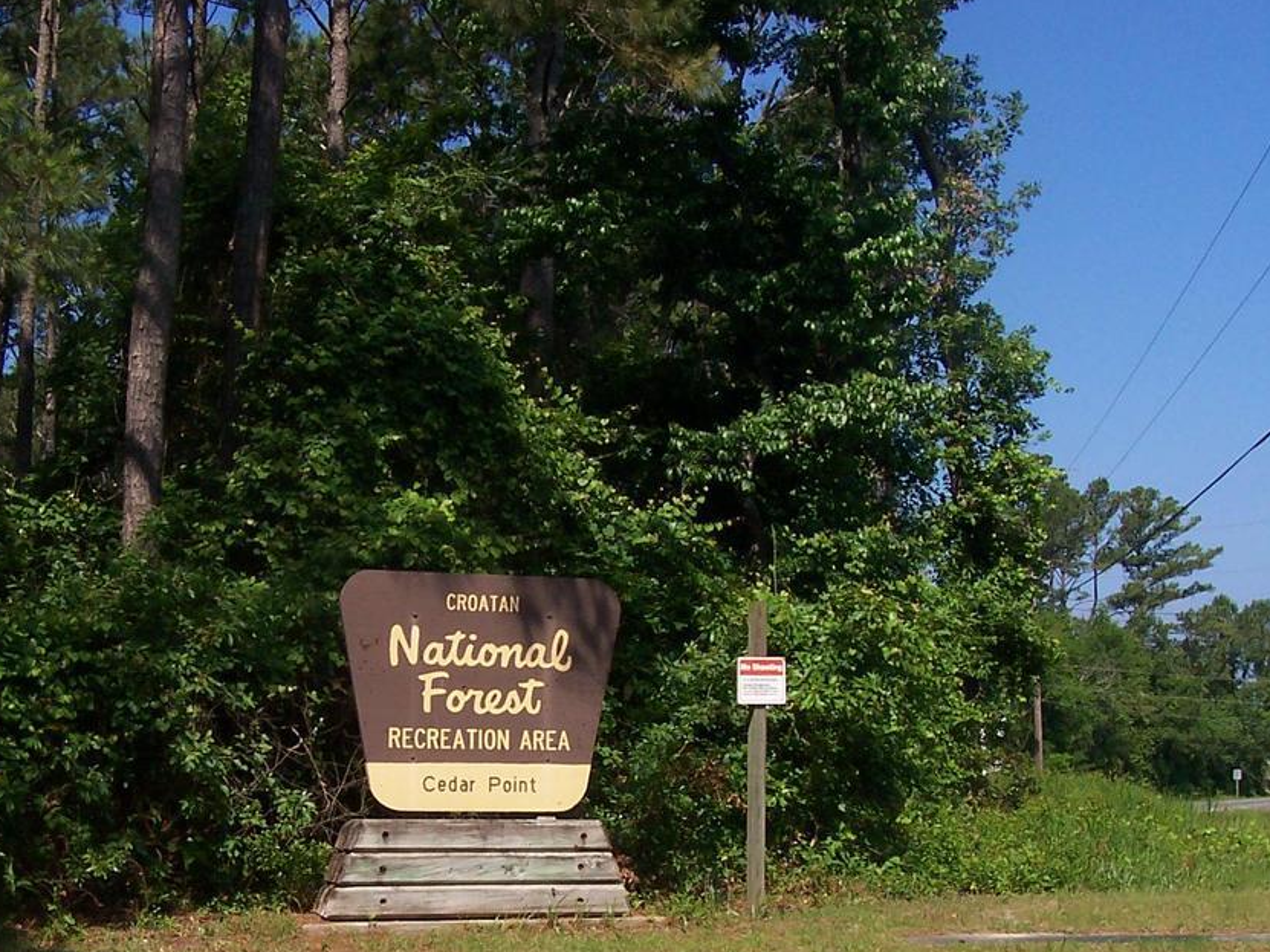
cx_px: 492
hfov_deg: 33.7
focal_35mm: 57
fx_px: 2091
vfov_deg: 25.3
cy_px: 721
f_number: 5.6
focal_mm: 5.6
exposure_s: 1/750
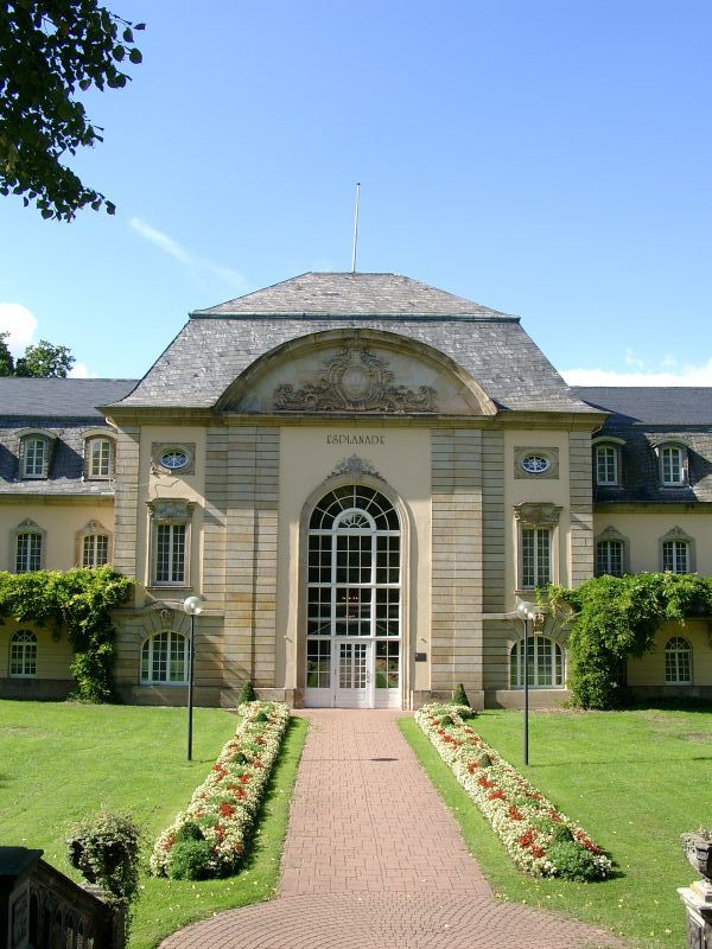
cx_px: 356
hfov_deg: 41.8
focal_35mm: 34
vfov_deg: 54.0
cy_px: 474
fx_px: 932
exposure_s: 1/394
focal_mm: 7.13
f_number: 4
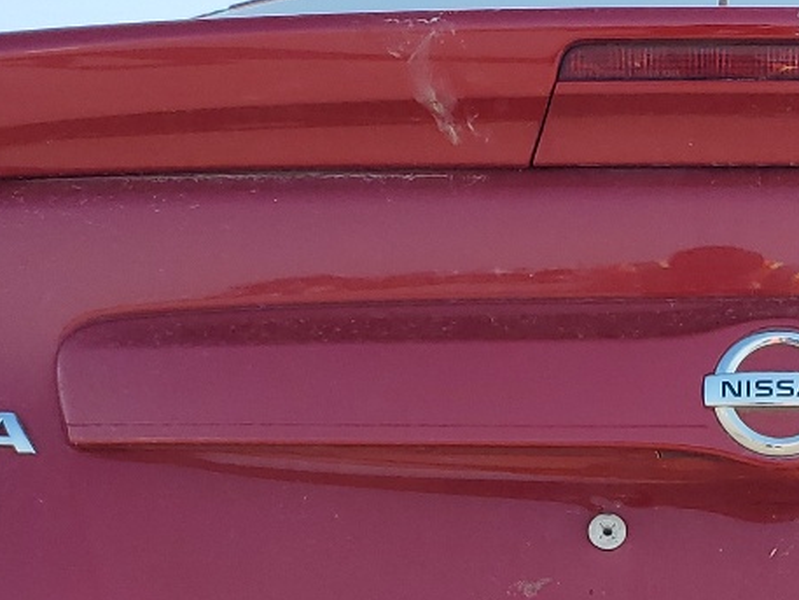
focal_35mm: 91
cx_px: 733
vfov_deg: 15.4
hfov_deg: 21.0
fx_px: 2101
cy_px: 787
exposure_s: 1/1250
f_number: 1.5
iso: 50
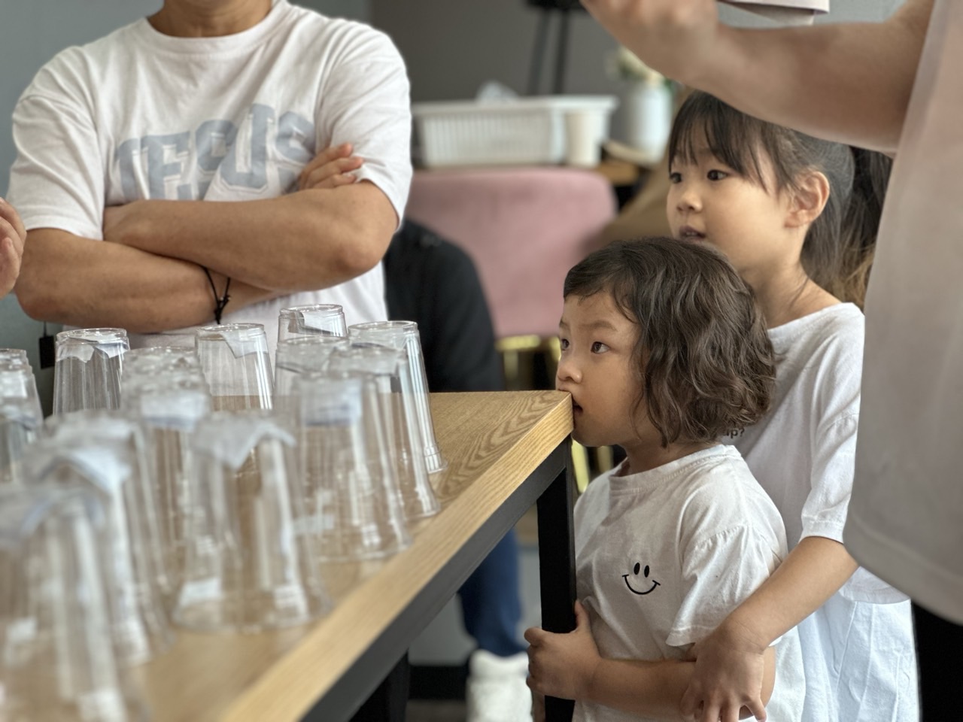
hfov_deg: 25.3
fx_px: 2142
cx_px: 482
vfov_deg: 19.1
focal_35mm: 77
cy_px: 361
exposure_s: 1/40
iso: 125
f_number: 2.8
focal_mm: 9
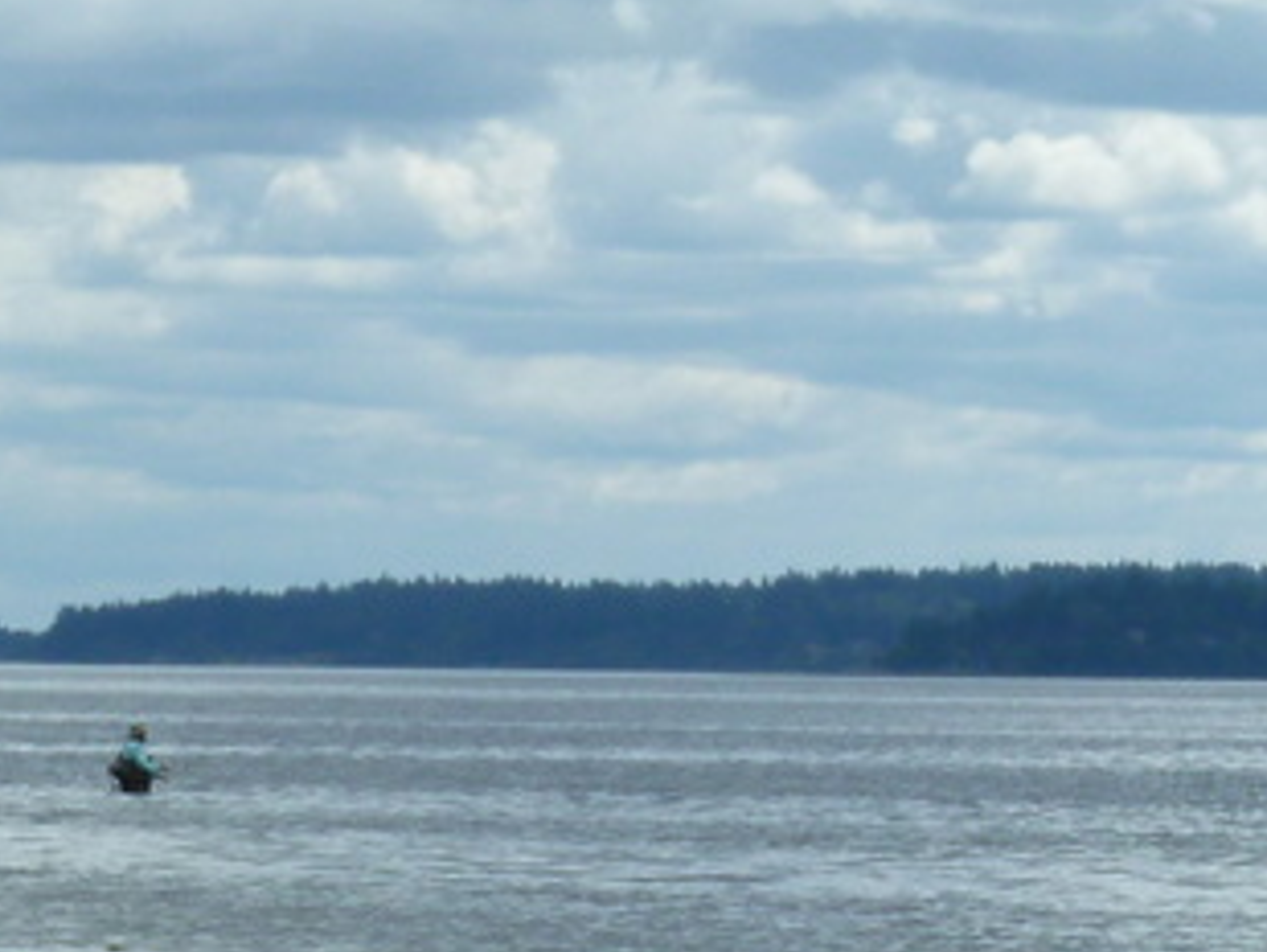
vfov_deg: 5.0
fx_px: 10765
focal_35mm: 294
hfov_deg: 6.7
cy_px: 1695
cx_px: 1734
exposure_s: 1/500
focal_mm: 12.7
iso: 80
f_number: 4.8
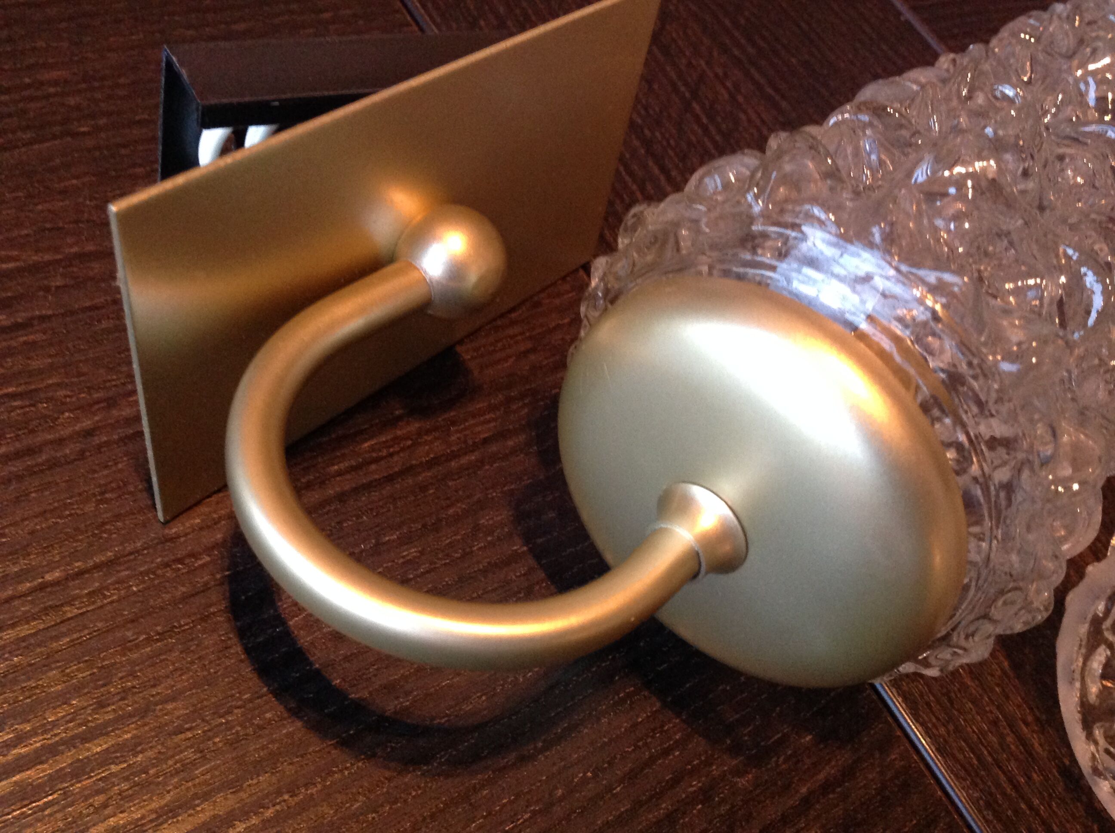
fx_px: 1126
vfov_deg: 40.6
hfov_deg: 52.7
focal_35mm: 35
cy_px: 416
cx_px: 558
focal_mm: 4.28
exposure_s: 1/15
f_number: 2.4
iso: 400
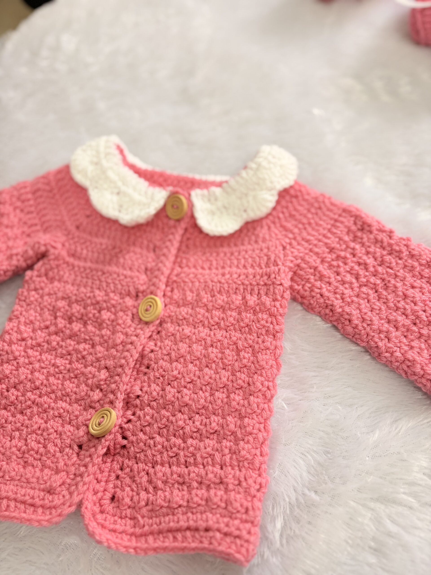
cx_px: 216
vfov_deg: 67.3
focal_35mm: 26
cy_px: 288
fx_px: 432
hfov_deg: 53.1
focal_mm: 5.96
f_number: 1.6
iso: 125
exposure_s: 1/100
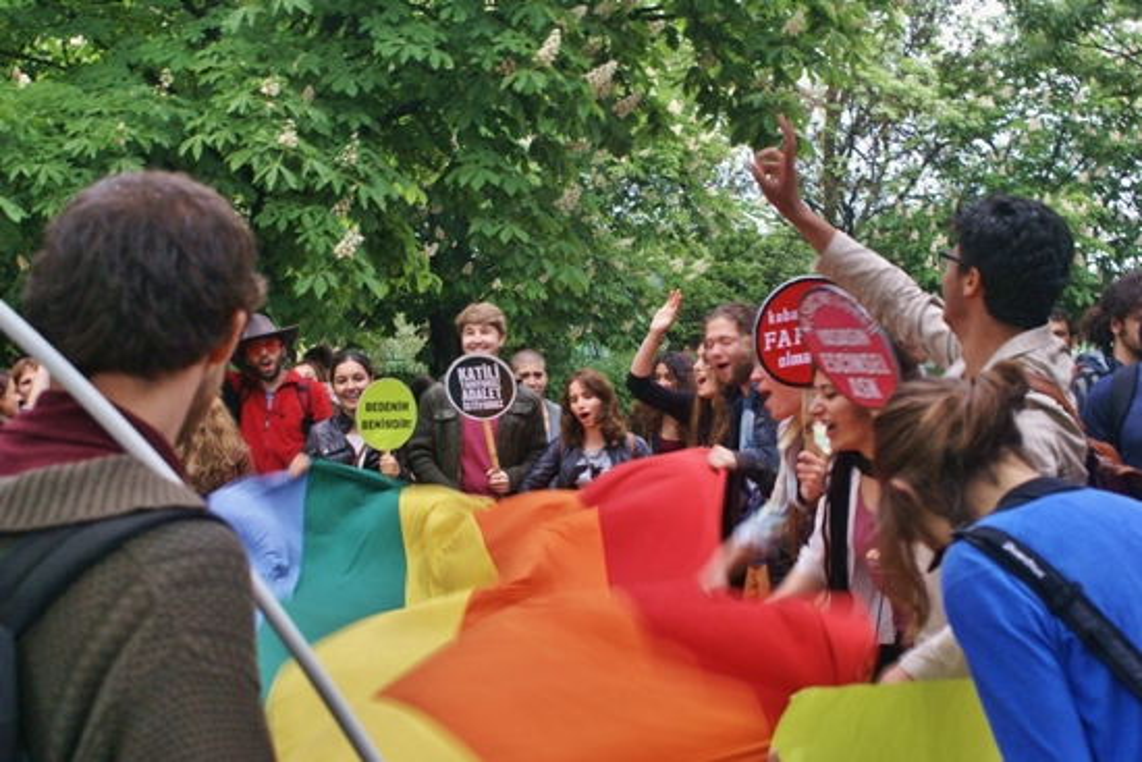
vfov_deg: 25.8
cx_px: 571
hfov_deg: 37.8
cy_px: 381
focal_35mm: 52
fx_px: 1666
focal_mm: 35
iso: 800
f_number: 5.6
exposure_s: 1/50
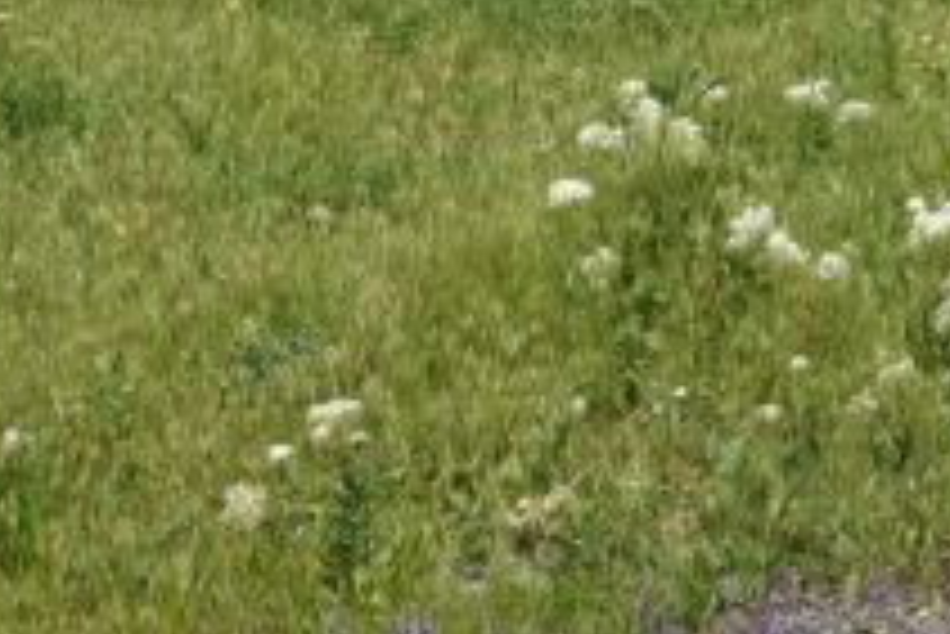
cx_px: 986
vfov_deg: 4.3
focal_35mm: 308
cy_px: -1081
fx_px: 8133
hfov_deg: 6.7
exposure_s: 1/125
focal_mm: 50
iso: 100
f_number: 13
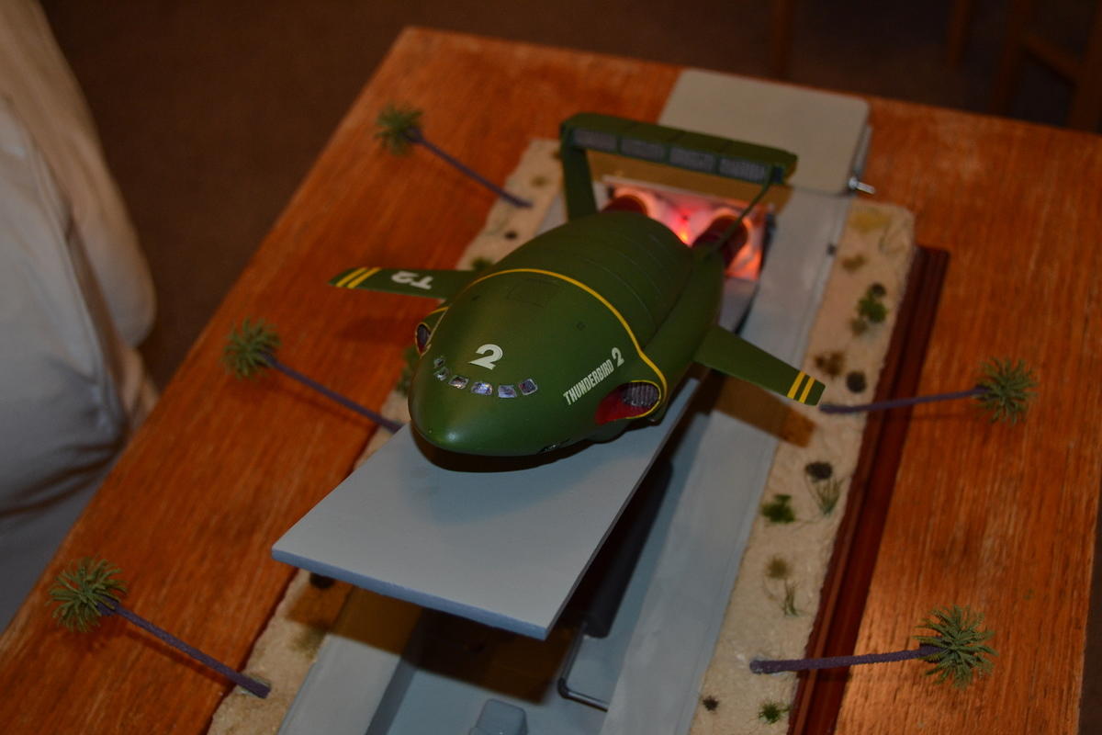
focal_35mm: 42
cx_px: 551
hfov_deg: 46.4
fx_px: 1286
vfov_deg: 31.9
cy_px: 368
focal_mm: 28
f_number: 4.5
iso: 720
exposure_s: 1/60
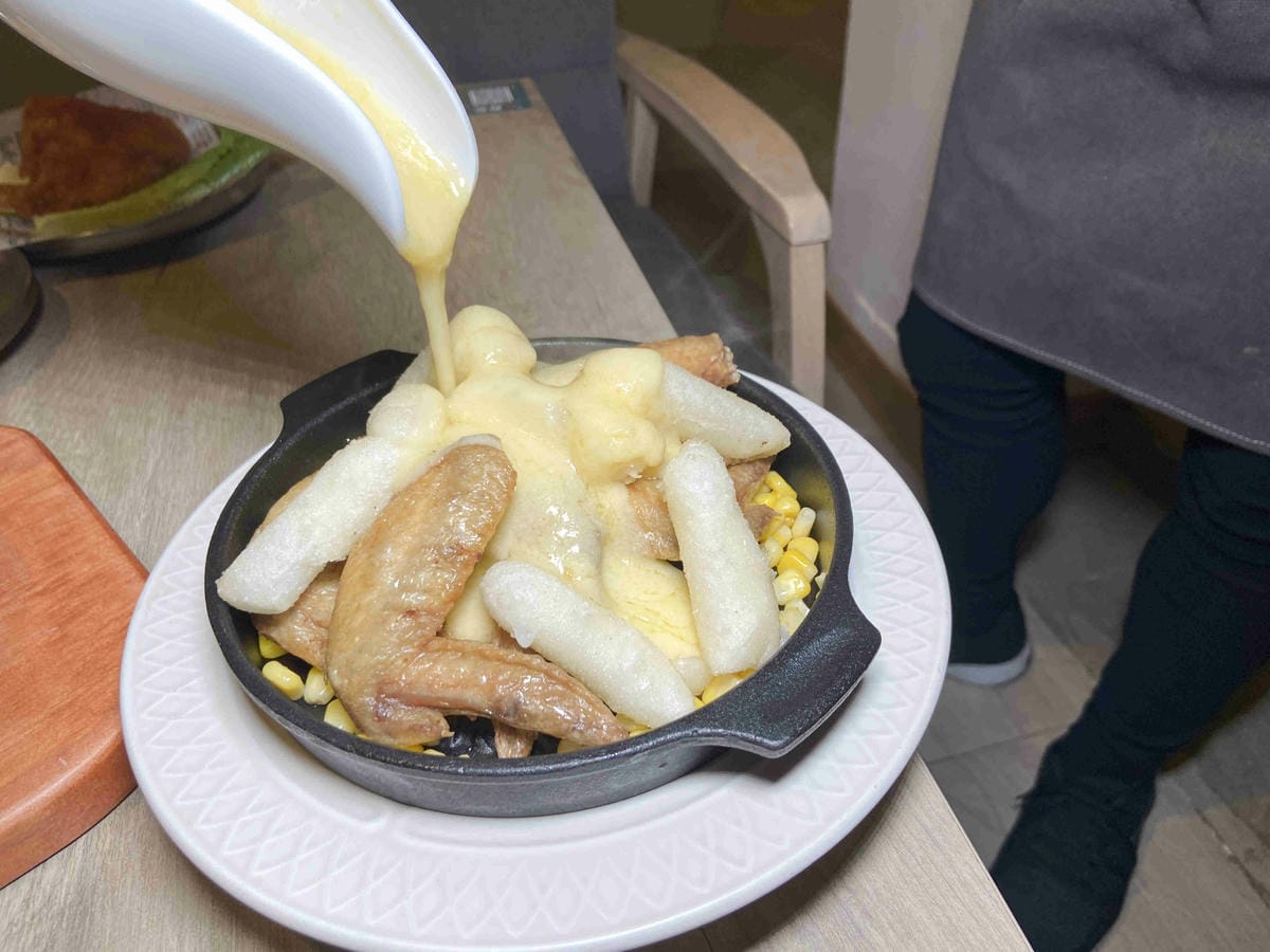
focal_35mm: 26
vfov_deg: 53.1
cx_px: 635
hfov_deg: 67.3
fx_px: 954
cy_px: 476
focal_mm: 4.25
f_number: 1.8
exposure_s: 1/120
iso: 50
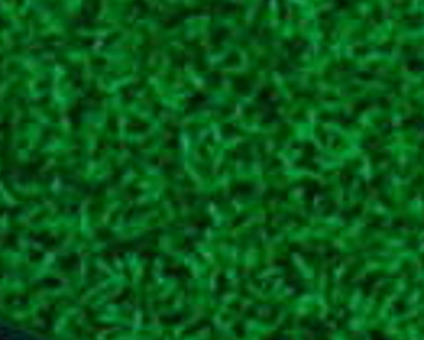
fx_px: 2210
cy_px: 512
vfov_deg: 8.6
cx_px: 184
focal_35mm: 176
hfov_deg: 11.0
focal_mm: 6.42
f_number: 3.6
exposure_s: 1/50
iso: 400
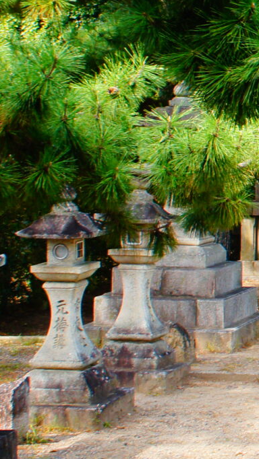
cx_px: 636
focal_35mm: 106
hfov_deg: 9.9
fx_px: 1293
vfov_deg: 19.9
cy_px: 75
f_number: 6.3
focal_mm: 18
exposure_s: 1/160
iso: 200
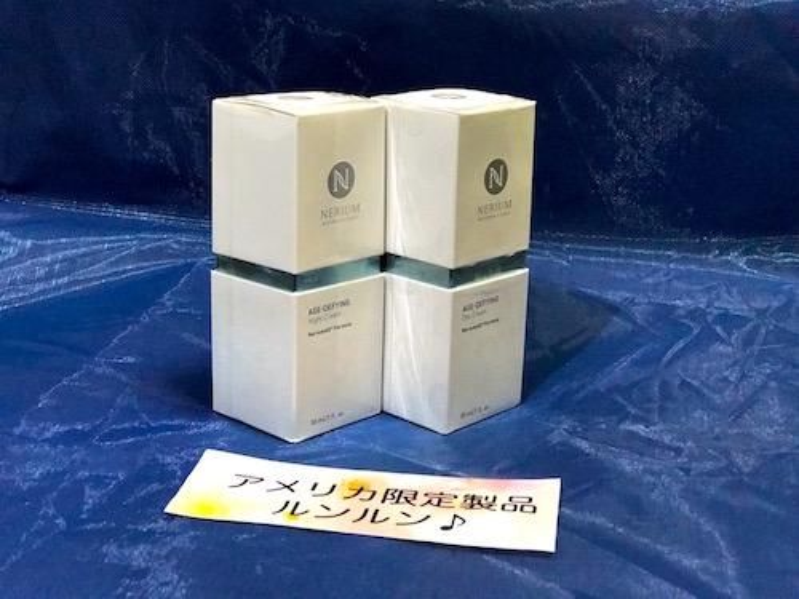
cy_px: 300
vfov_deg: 25.7
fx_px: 1316
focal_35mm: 57
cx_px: 400
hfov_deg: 33.8
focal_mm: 6.6
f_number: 2.8
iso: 400
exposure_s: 1/60
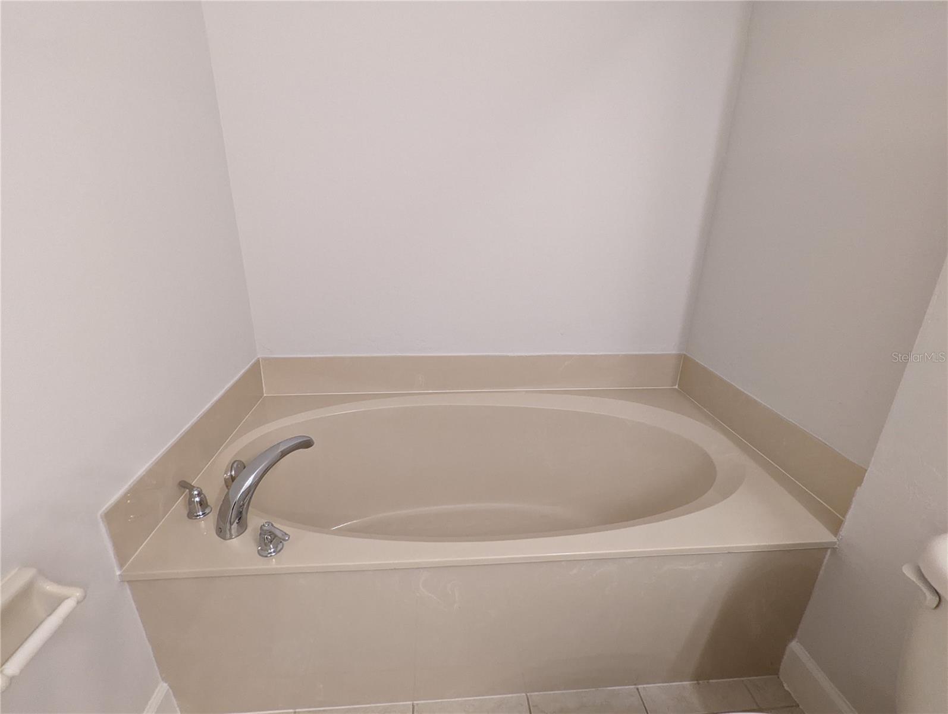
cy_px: 357
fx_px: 439
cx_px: 474
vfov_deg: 78.2
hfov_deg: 94.4
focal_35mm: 16
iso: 297
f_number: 2.2
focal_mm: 2.35
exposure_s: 1/23.8
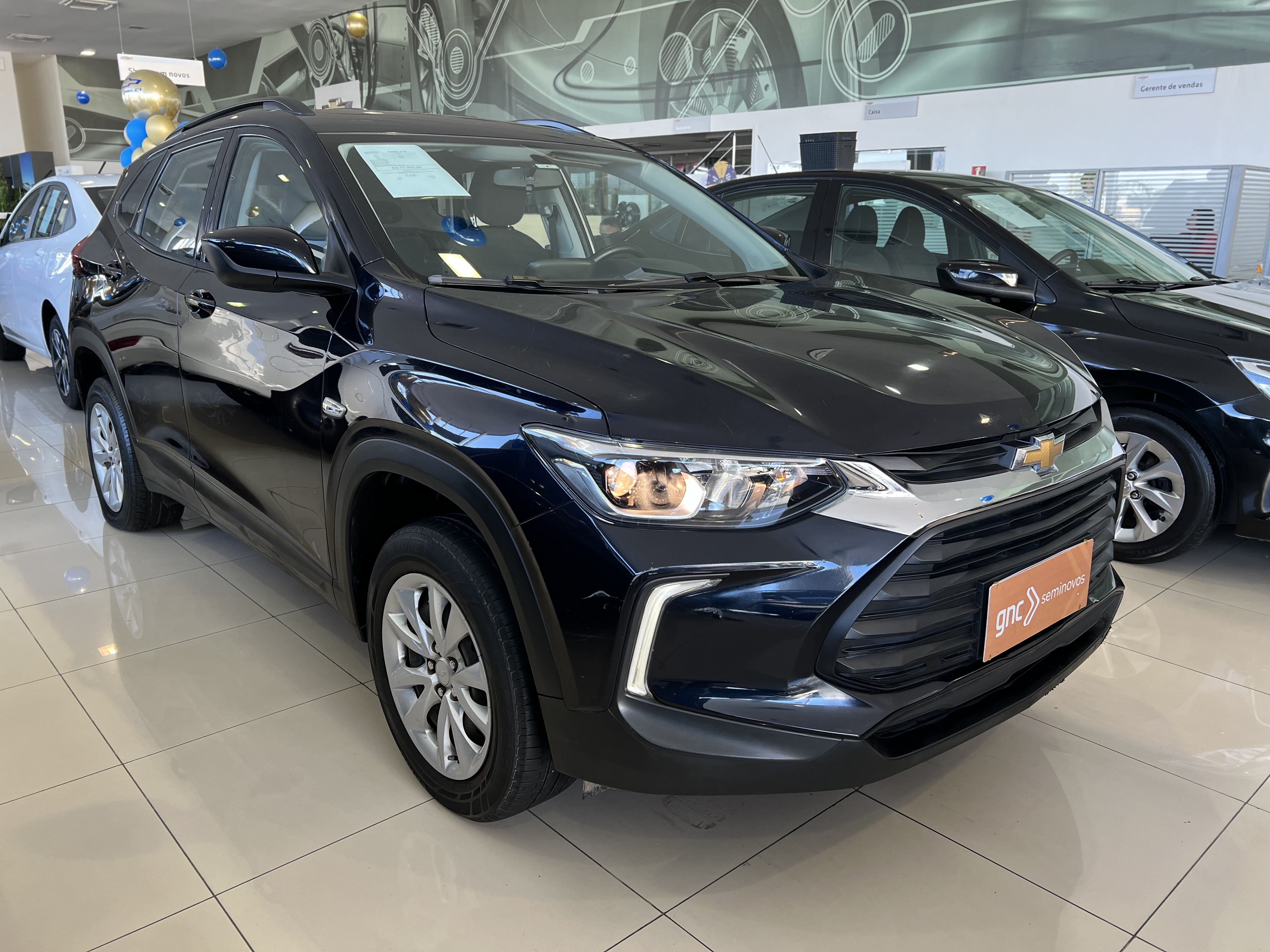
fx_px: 954
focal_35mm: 26
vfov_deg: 53.1
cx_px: 635
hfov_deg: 67.3
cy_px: 476
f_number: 1.5
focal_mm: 5.7
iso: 80
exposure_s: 1/120
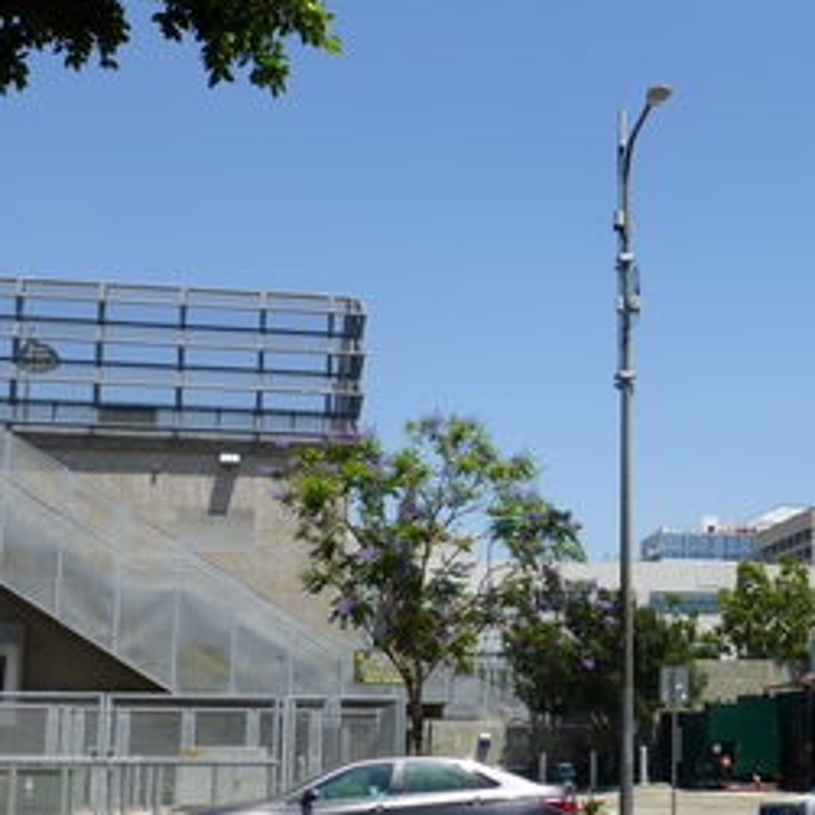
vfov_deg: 31.0
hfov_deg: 30.7
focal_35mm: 55
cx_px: 588
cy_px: 468
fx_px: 1465
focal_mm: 6.9
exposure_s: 1/1000
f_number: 3.9
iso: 100
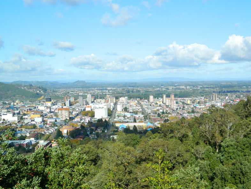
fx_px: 348
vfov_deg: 30.3
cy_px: 94
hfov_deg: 39.6
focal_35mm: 48
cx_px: 128
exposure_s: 1/640
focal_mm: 8.4
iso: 80
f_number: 3.6
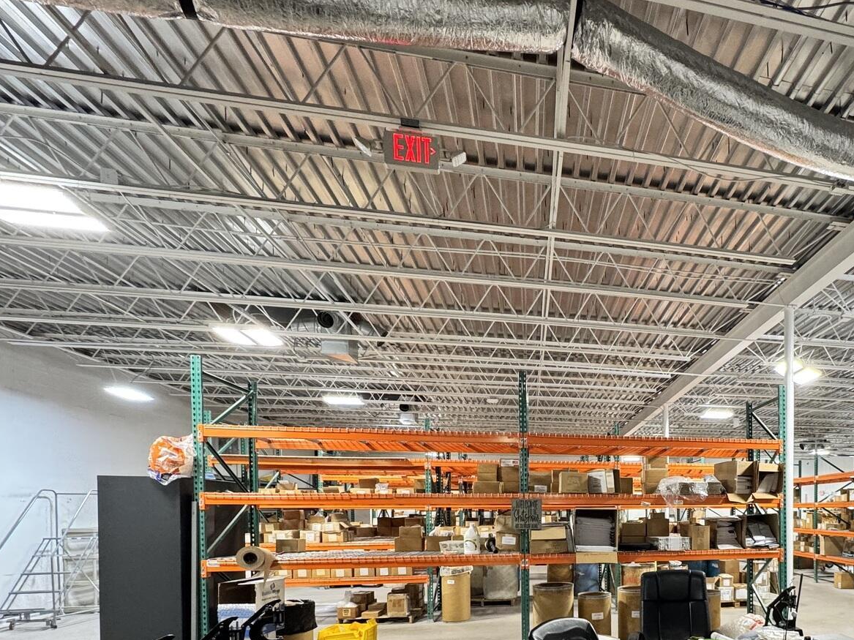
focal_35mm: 24
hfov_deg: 65.9
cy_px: 524
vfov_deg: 52.6
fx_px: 592
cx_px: 667
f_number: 2.2
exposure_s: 1/60
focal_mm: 2.22
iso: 200
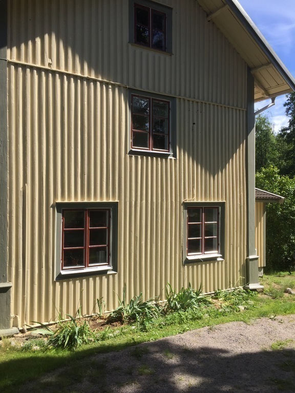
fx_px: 330
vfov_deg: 61.7
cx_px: 148
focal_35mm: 29
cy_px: 196
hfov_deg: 48.2
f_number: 2.2
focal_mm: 4.15
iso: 32
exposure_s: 1/1412
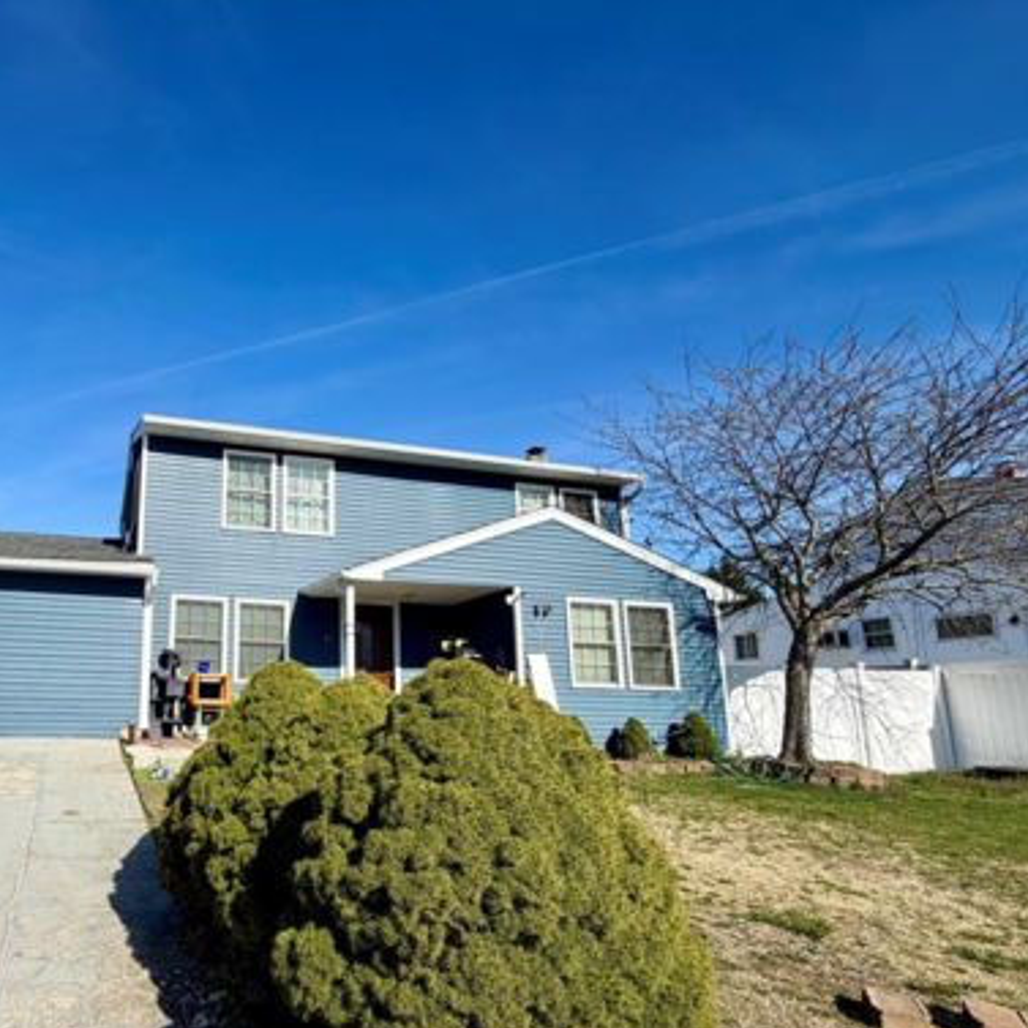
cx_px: 254
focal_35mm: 21
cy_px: 586
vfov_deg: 71.8
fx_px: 706
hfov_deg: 67.4
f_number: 2.2
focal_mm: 2.22
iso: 20
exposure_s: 1/853
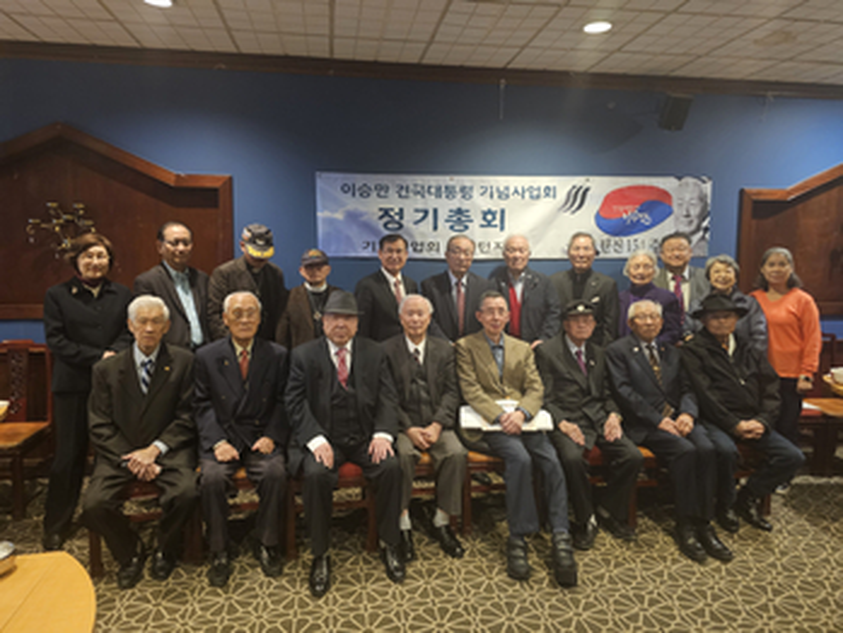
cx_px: 422
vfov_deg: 58.9
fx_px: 560
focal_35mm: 23
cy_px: 316
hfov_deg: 73.9
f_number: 1.7
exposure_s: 1/24
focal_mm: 6.3
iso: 640
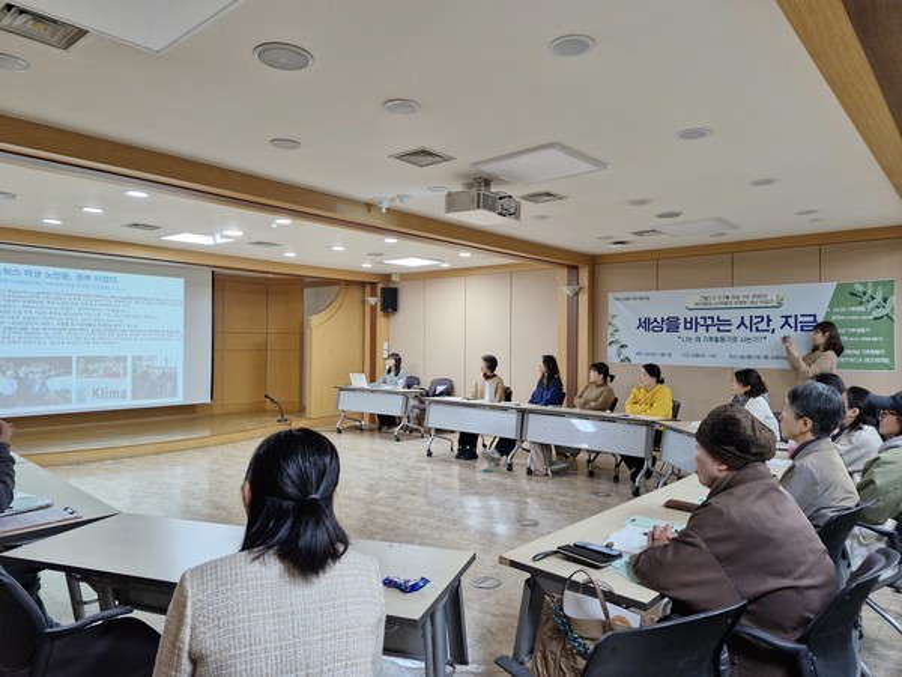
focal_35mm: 23
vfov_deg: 58.9
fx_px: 599
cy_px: 338
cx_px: 451
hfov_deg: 73.9
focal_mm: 5.54
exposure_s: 1/120
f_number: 1.8
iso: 320
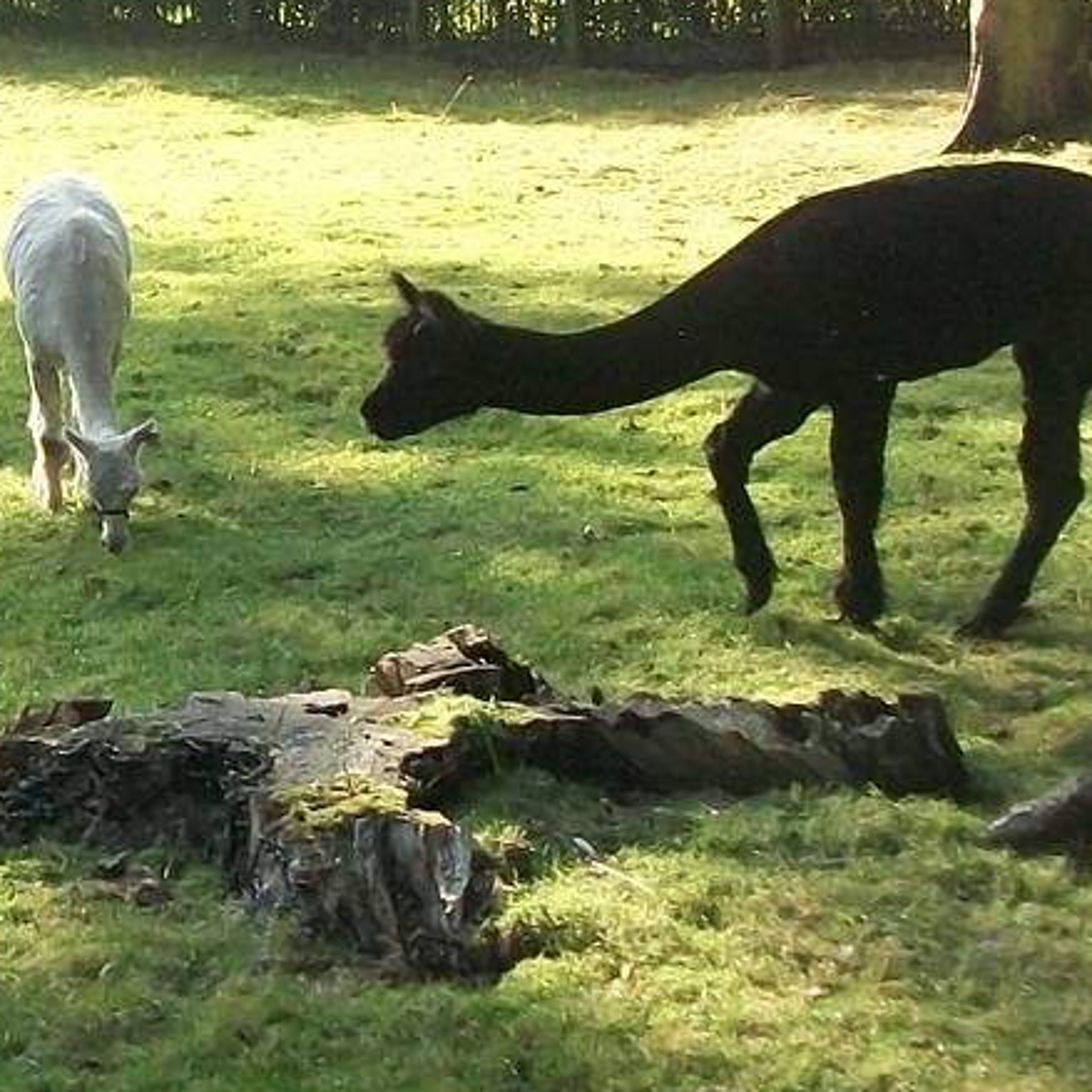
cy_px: 22
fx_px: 3676
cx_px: -197
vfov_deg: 16.6
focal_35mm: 103
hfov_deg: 16.3
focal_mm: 5.7
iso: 255
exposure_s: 1/500
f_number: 2.9
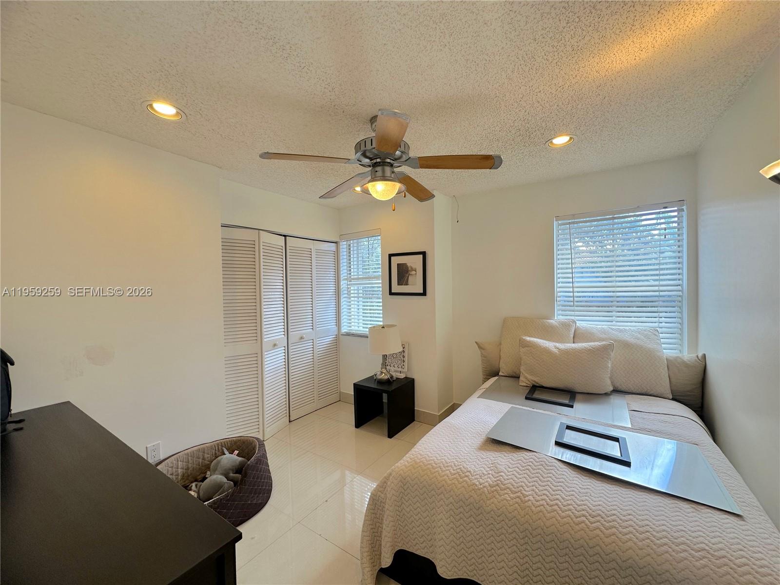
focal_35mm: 14
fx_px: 315
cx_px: 390
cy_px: 292
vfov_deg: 85.7
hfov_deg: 102.1
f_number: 2.2
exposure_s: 1/120
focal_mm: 2.22
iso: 64
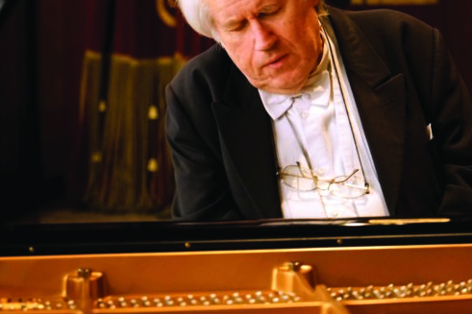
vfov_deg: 12.8
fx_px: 1402
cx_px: 311
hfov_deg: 19.1
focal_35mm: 107
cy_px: 82
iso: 6400
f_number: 4
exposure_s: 1/15
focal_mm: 70
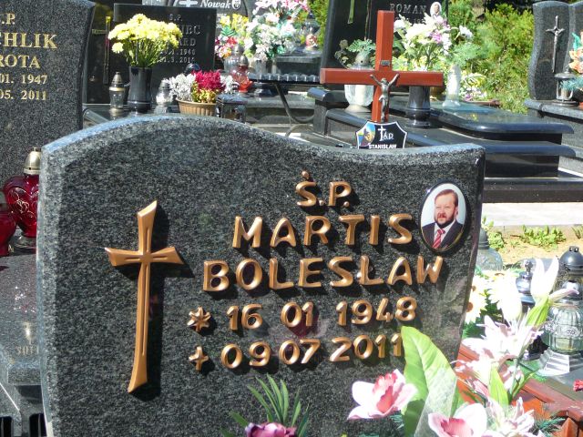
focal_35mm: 77
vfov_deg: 19.1
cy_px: 218
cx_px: 292
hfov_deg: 25.3
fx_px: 1297
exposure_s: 1/320
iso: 80
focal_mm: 11.5
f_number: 3.7
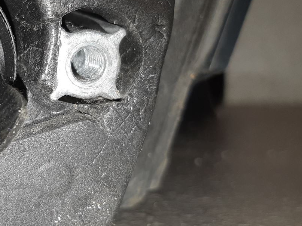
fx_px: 576
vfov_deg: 22.2
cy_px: 121
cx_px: -5
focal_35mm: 66
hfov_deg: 27.6
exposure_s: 1/179
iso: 40
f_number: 1.7
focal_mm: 3.93
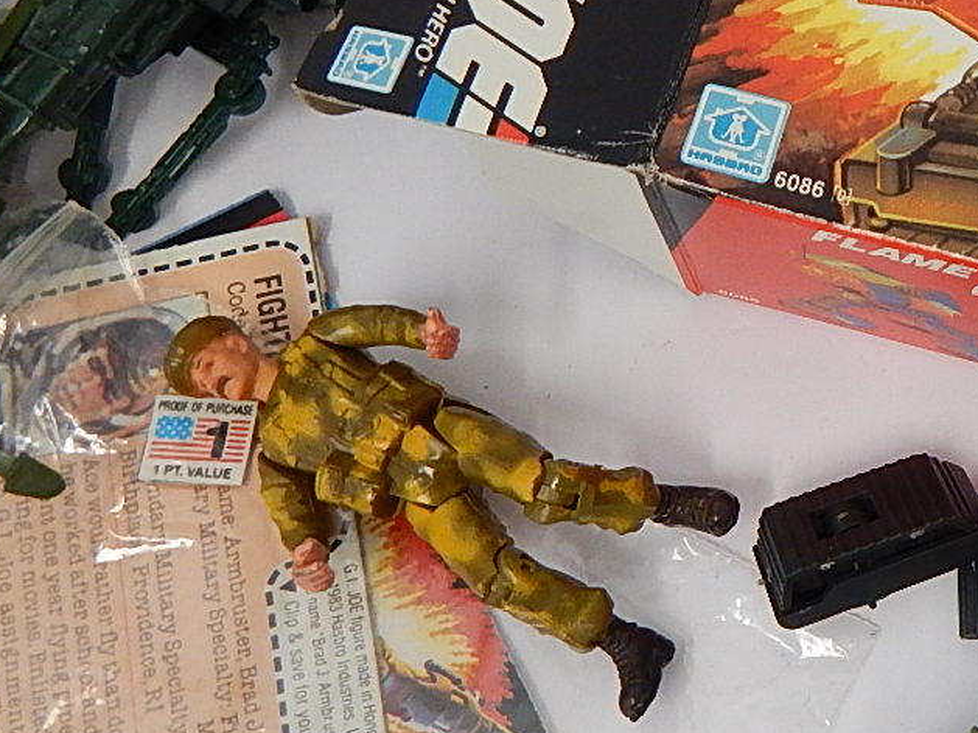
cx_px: 1000
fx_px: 1581
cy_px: 402
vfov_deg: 26.1
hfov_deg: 31.5
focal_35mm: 56
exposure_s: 1/30
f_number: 3
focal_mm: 4
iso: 250
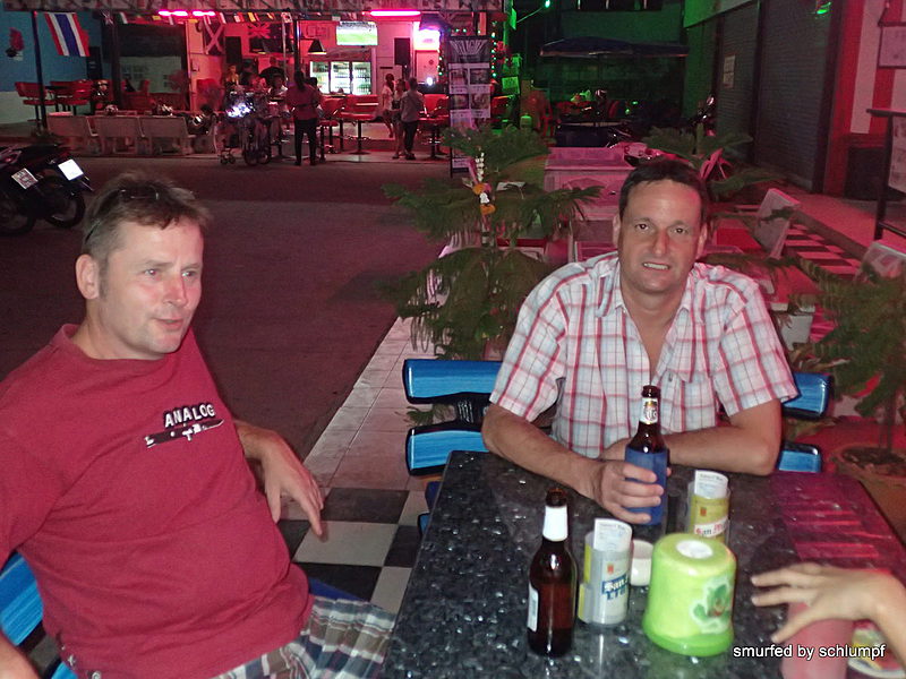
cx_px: 453
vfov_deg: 40.7
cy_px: 340
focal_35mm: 35
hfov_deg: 52.6
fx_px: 916
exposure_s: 1/30
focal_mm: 6.42
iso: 800
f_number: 2.6
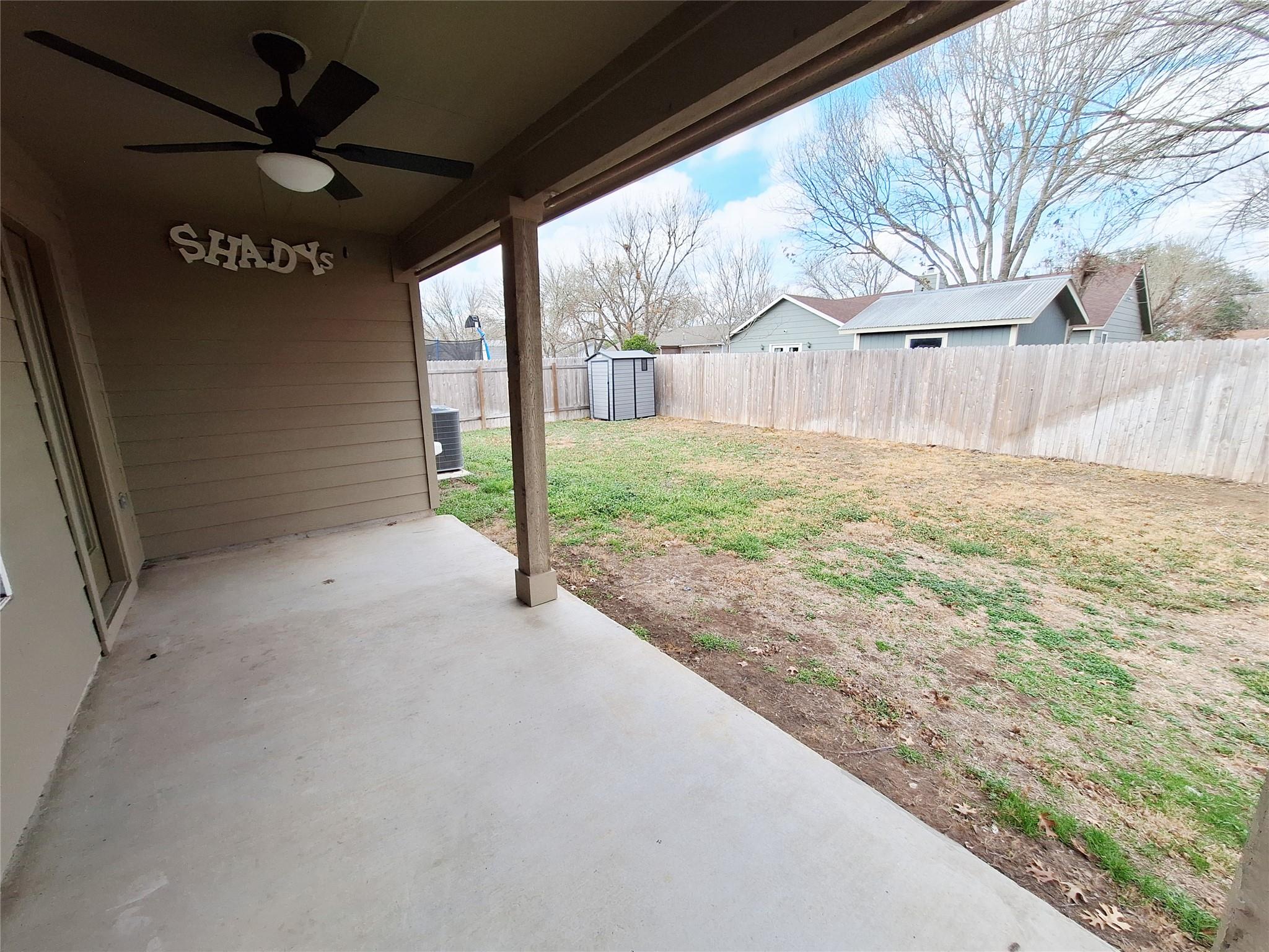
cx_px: 634
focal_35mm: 13
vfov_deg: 89.9
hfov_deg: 106.2
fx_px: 477
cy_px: 476
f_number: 2.2
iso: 40
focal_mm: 1.74
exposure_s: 1/805
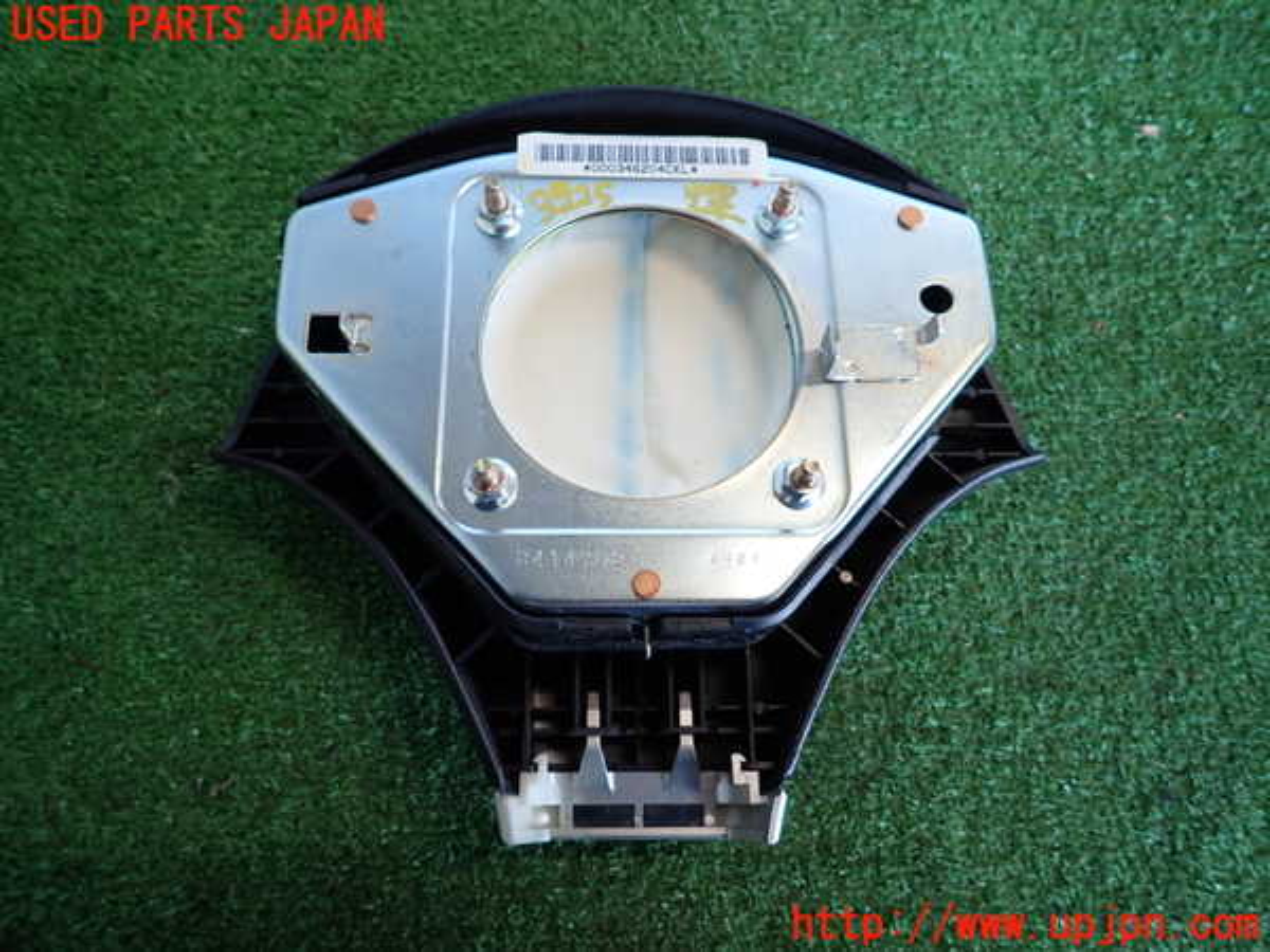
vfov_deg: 54.9
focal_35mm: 25
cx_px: 635
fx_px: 917
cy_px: 476
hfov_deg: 69.4
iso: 200
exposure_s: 1/50
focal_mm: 4.5
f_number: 2
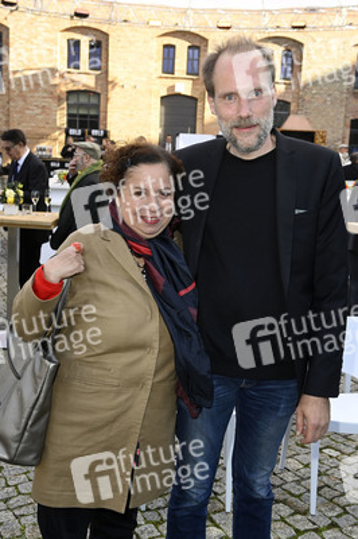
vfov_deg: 48.5
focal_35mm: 40
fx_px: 598
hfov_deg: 33.3
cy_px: 270
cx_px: 179
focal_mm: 40
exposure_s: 1/200
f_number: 6.3
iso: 320
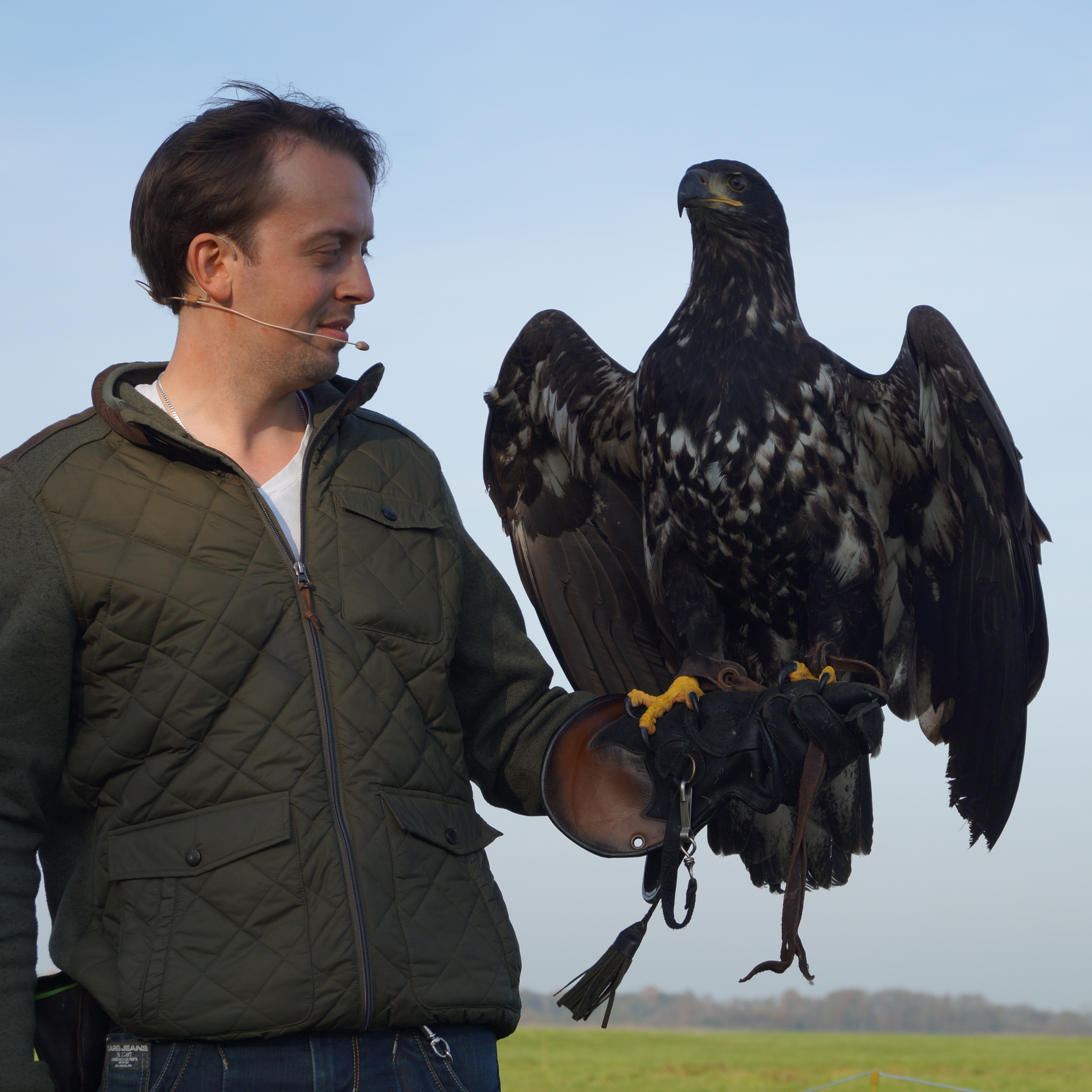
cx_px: 699
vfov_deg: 18.1
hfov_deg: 18.1
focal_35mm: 96
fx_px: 3426
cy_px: 547
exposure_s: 1/320
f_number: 6.3
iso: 100
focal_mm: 50
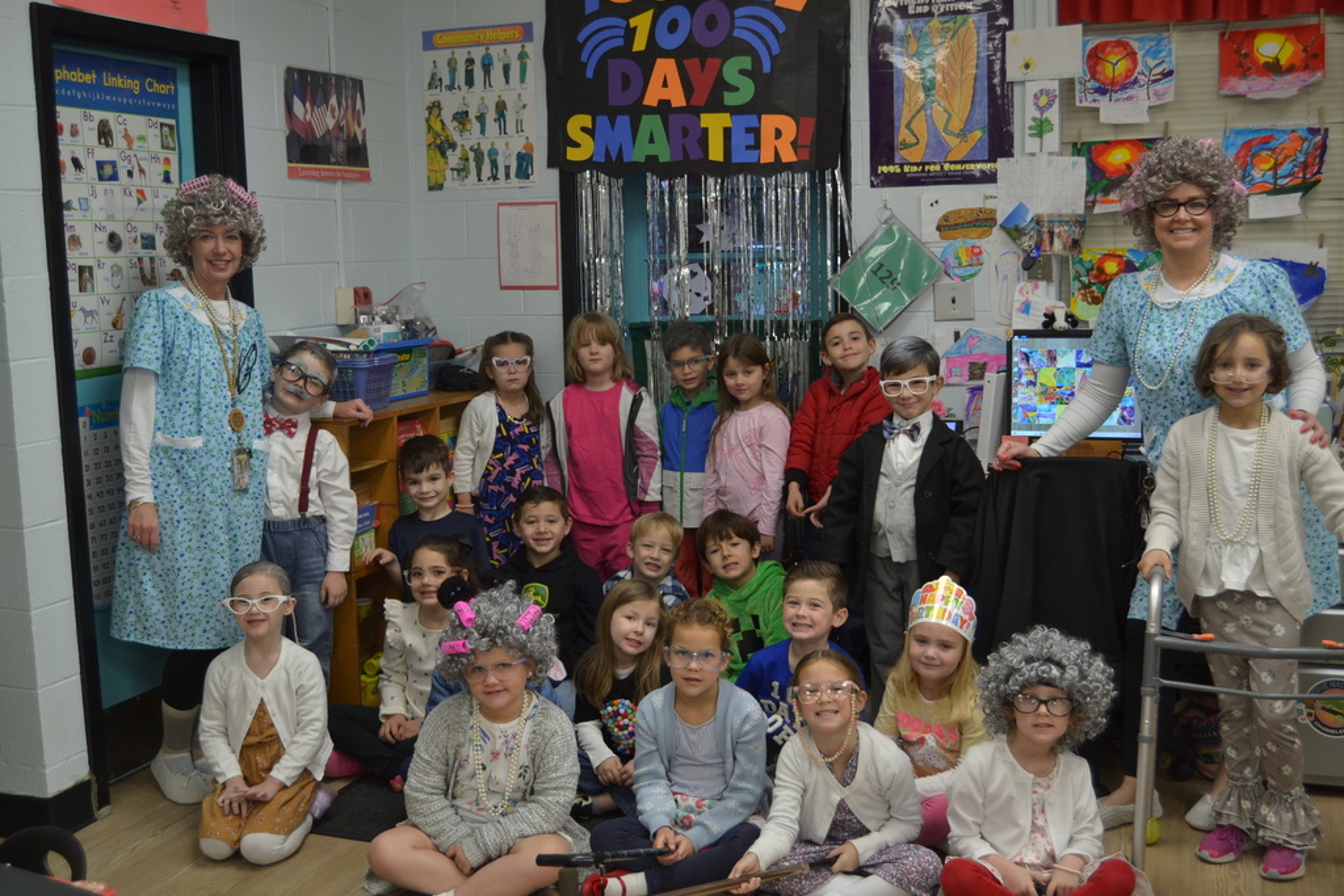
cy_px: 448
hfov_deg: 49.5
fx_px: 1456
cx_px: 672
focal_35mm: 39
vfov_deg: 34.2
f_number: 4
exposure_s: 1/60
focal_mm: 26
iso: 450
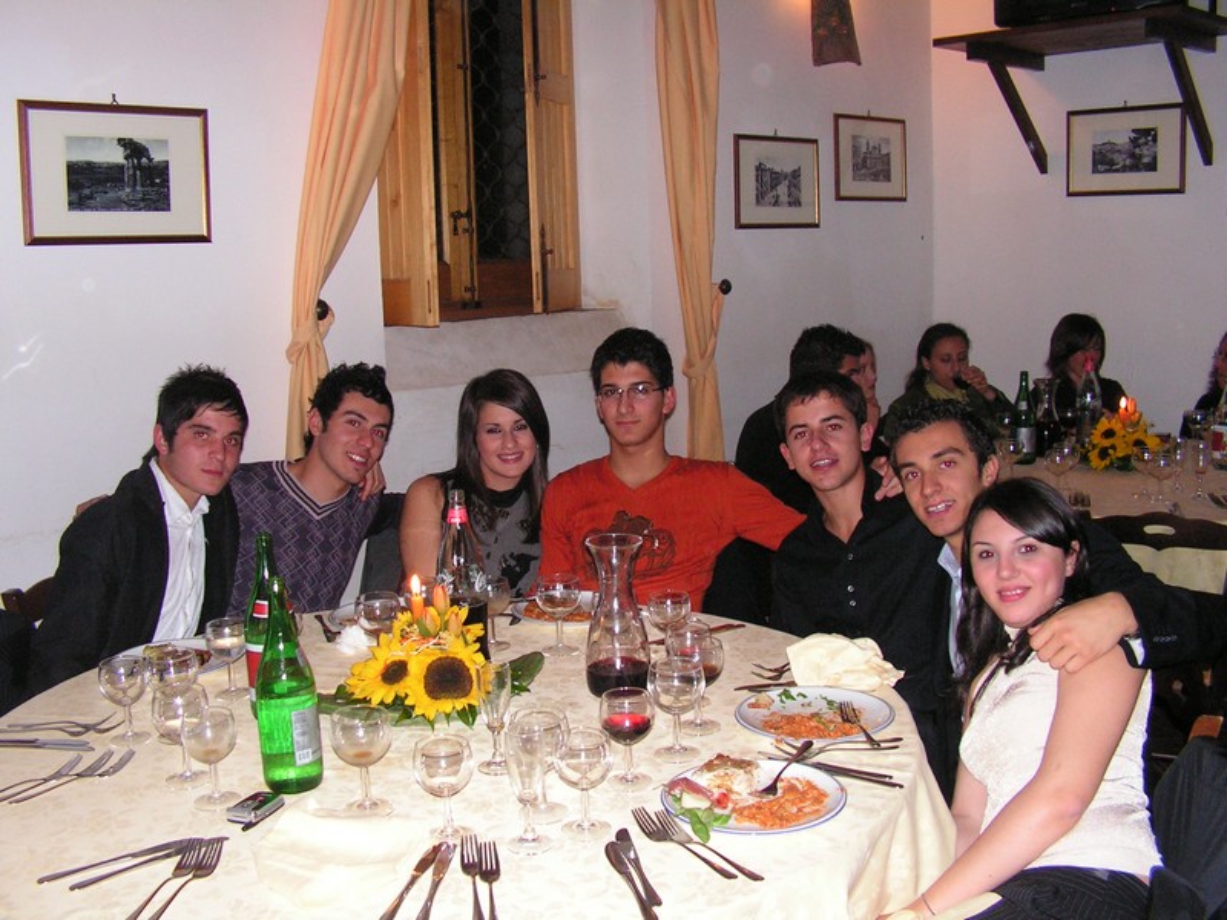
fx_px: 1276
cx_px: 614
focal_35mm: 36
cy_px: 460
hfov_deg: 51.4
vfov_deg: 39.7
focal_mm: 6
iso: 200
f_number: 3.2
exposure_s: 1/40
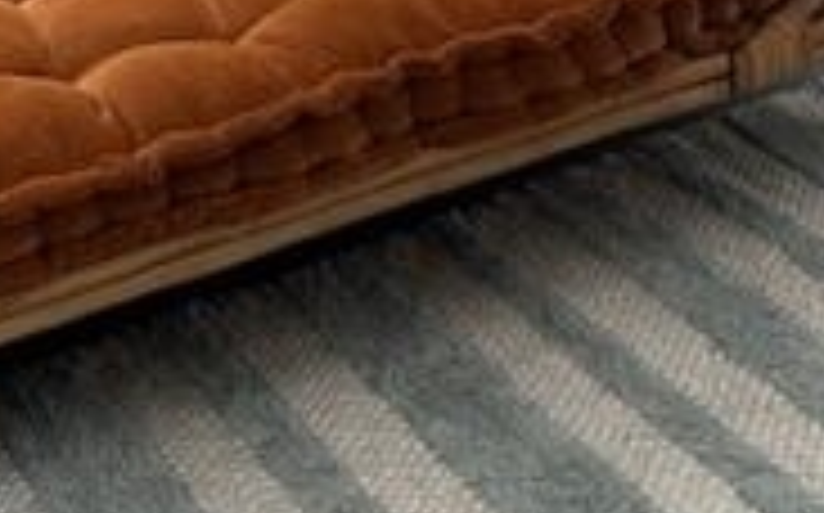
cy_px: -459
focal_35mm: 89
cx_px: 482
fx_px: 1997
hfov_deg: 23.3
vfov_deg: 13.0
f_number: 1.78
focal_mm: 6.86
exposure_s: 1/121
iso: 160
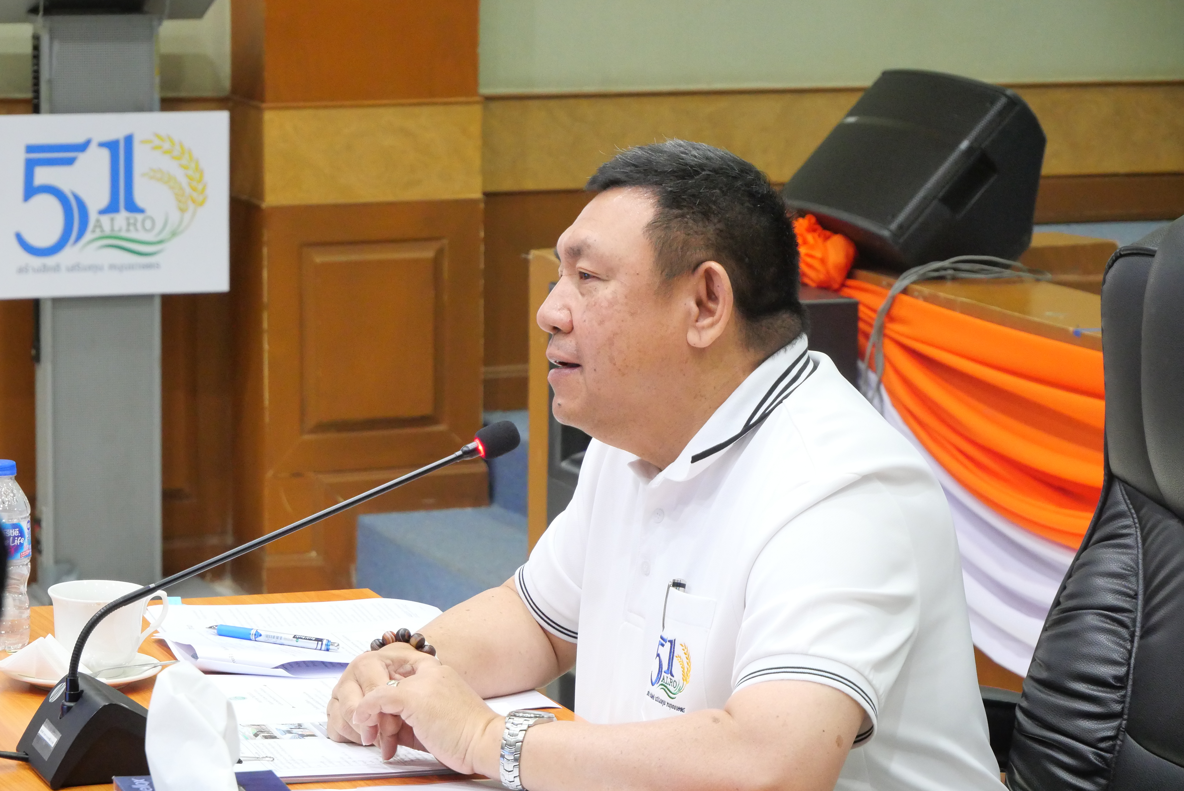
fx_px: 4081
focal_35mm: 124
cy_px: 396
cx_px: 592
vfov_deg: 11.1
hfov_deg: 16.5
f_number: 5.6
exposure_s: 1/50
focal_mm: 60
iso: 3200
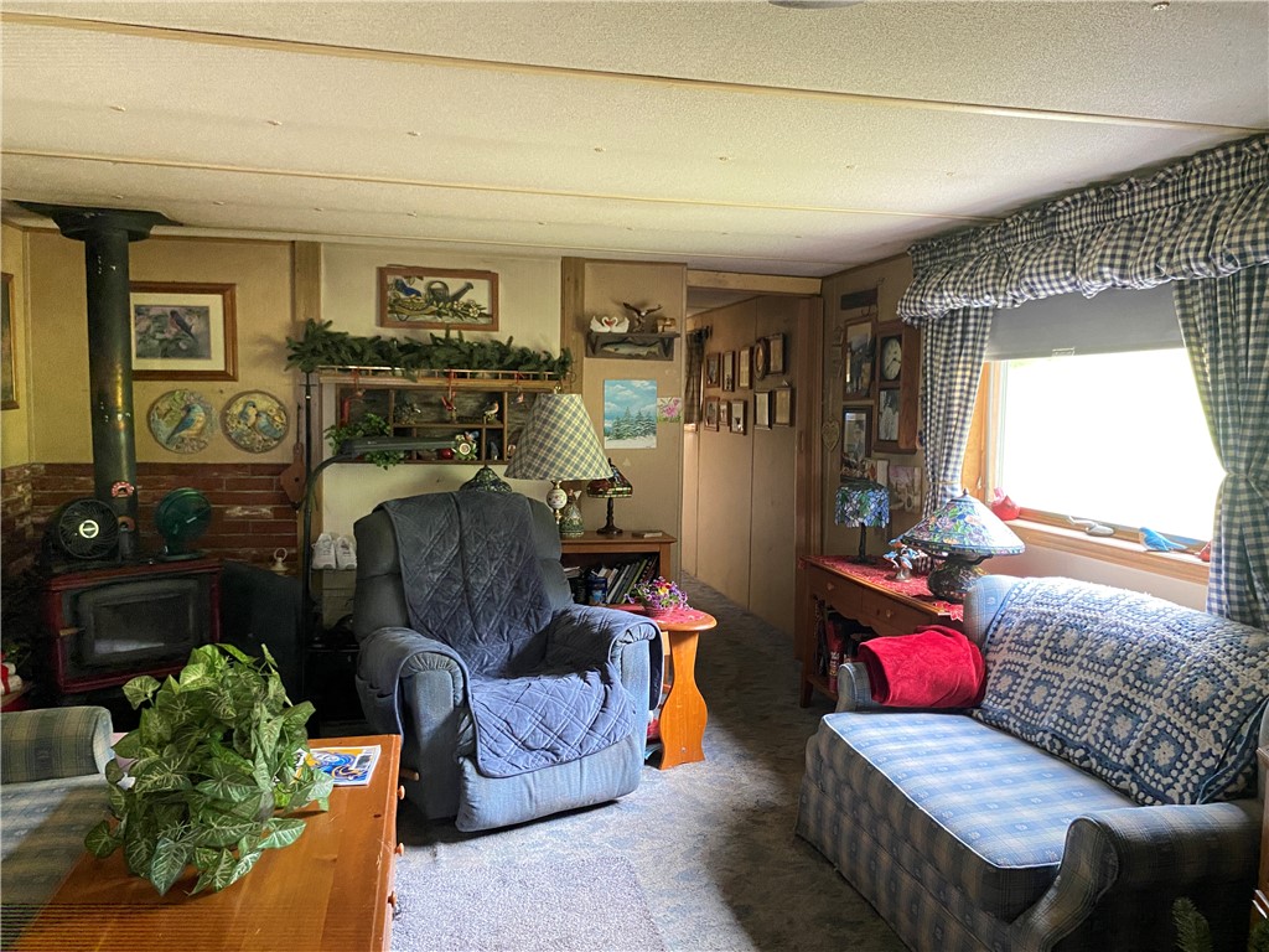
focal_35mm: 26
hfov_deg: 67.3
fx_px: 953
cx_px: 634
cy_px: 476
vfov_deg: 53.1
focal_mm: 4.25
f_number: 1.8
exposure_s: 1/49
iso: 500
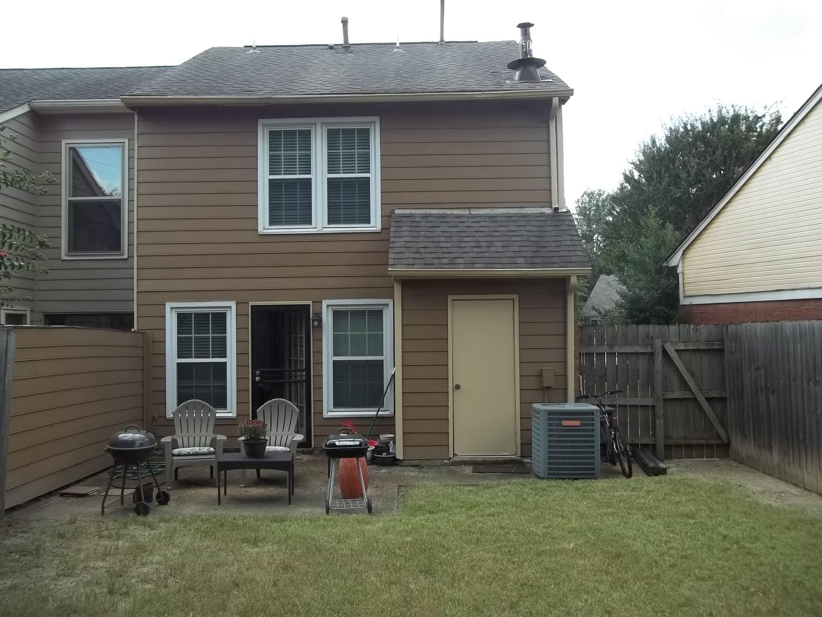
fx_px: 760
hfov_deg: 56.8
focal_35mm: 32
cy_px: 308
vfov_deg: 44.2
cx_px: 411
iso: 64
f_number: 2.9
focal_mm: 5.7
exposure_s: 1/320
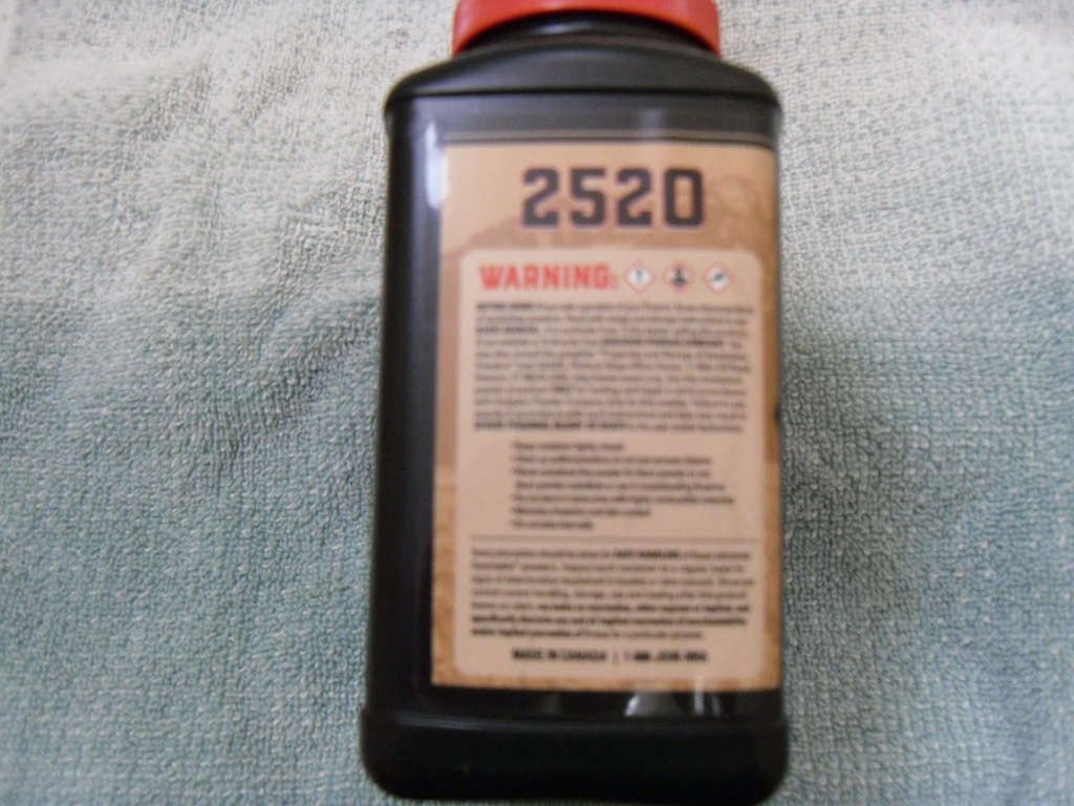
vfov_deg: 41.8
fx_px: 1055
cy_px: 403
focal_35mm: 34
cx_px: 537
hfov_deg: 54.0
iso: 400
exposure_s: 1/45
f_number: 2.8
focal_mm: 6
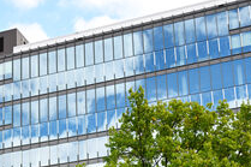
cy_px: 207
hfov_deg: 21.2
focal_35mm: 95
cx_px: 44
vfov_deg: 13.9
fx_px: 662
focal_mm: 32
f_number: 7.1
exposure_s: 1/200
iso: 320
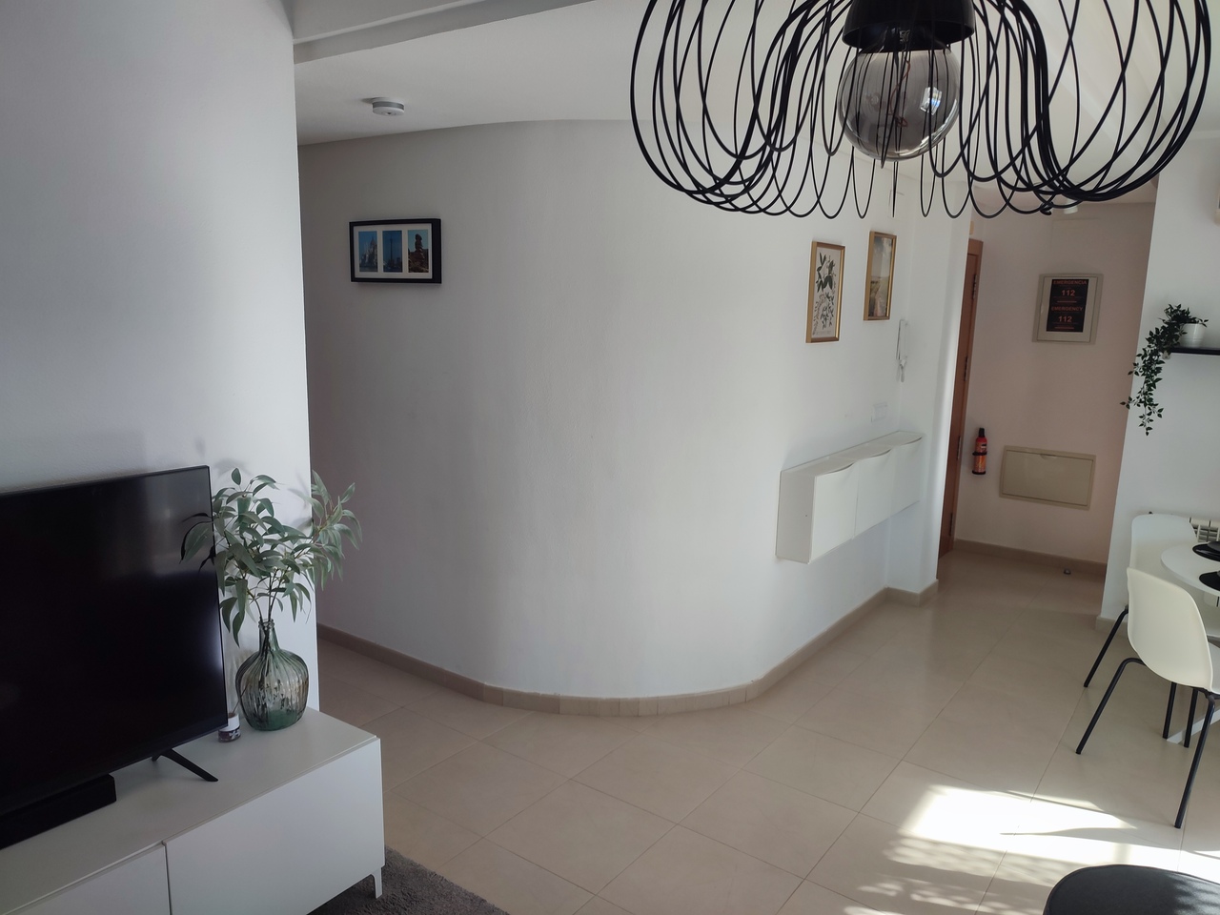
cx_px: 610
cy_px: 458
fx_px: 881
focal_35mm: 25
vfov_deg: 54.9
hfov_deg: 69.4
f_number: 1.9
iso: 74
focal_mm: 6.04
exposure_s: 1/100
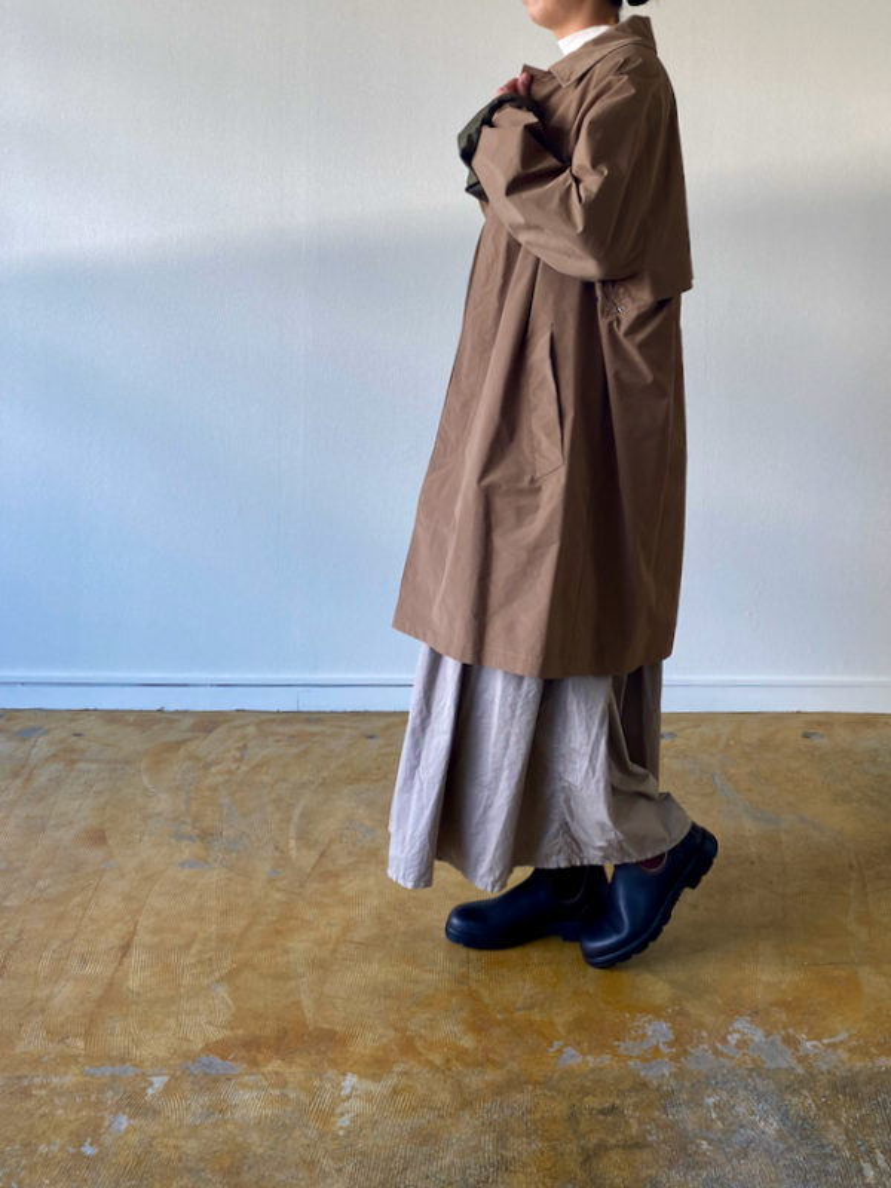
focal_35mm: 26
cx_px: 446
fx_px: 892
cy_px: 594
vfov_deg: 67.3
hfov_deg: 53.1
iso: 40
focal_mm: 4.25
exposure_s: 1/121
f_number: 1.8
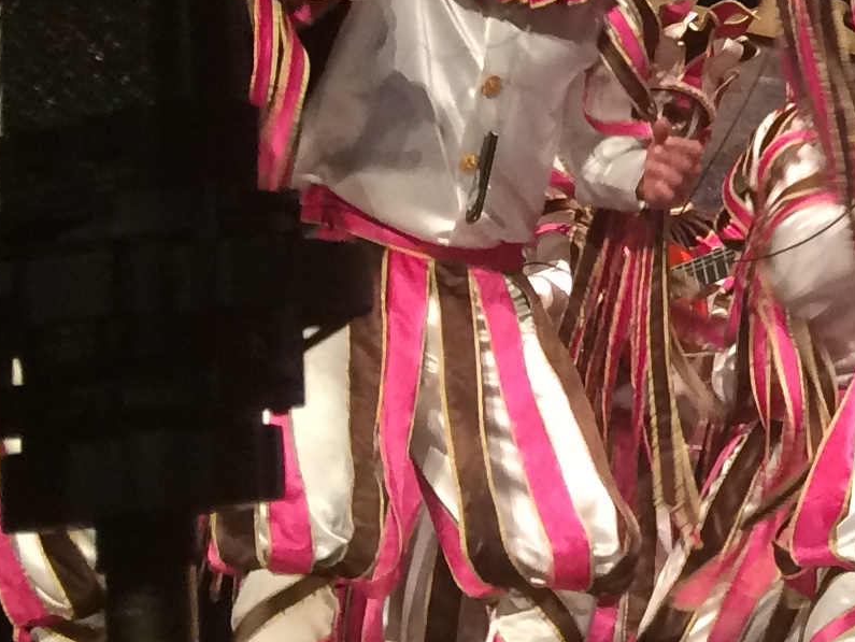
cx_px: 1292
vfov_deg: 11.9
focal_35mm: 119
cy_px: -313
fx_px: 2941
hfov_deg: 15.3
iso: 125
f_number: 2.2
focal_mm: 4.15
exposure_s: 1/33
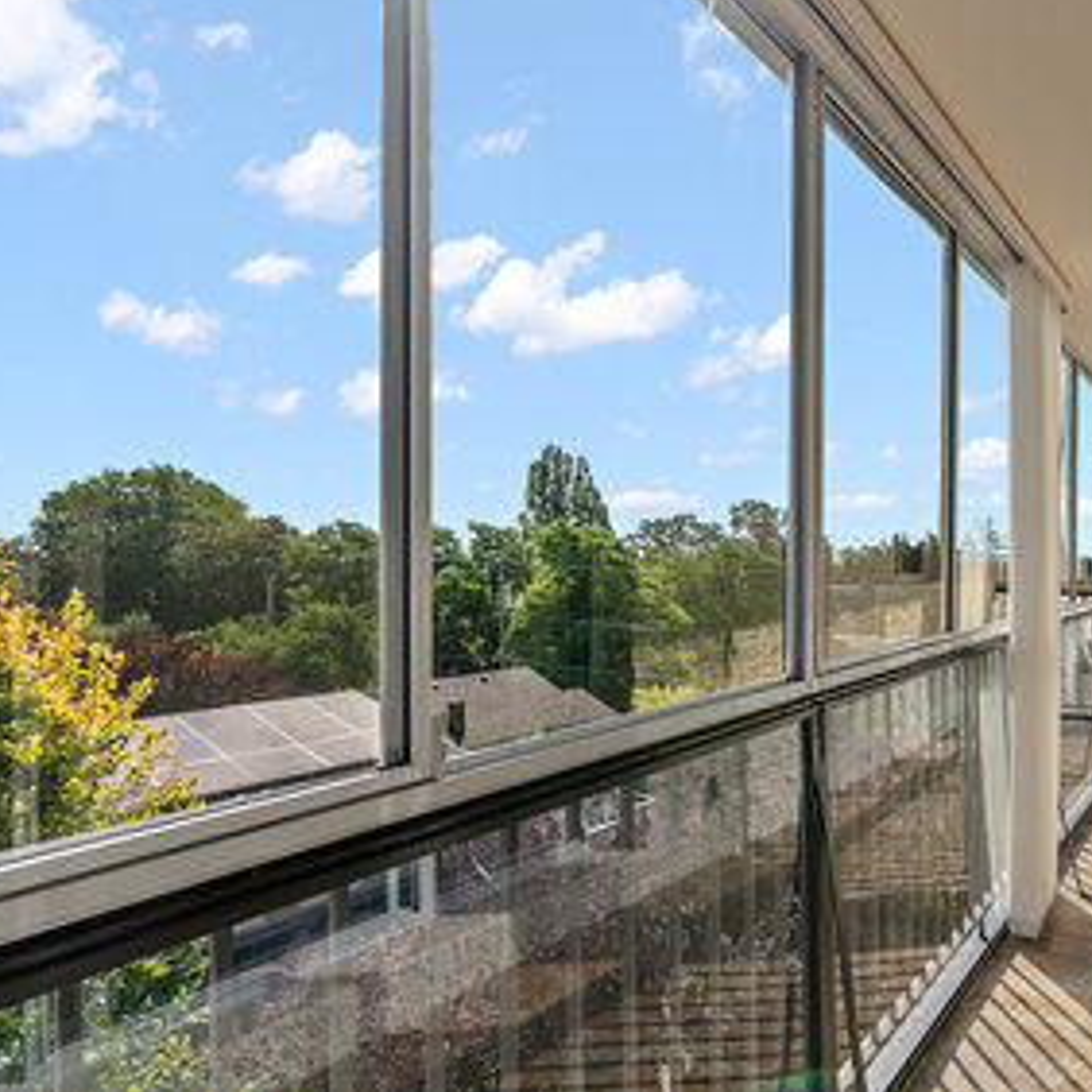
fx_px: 749
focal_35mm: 21
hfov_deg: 70.8
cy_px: 534
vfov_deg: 72.1
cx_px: 691
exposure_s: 1/1600
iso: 400
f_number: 7.1
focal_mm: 16
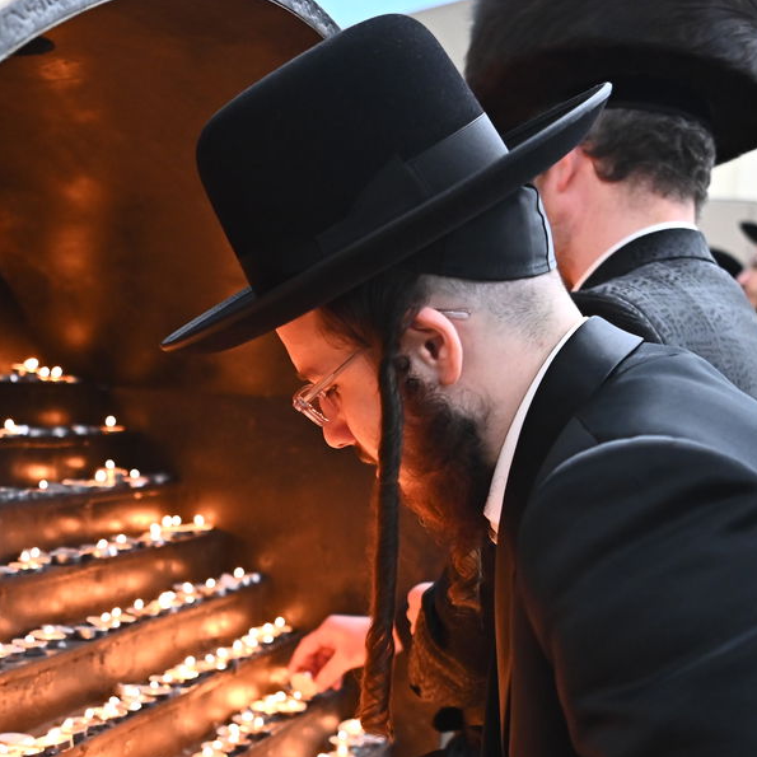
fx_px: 1484
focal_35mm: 60
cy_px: 560
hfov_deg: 28.4
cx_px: 257
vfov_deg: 28.2
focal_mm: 30
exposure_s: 1/200
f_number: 2.8
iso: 3200
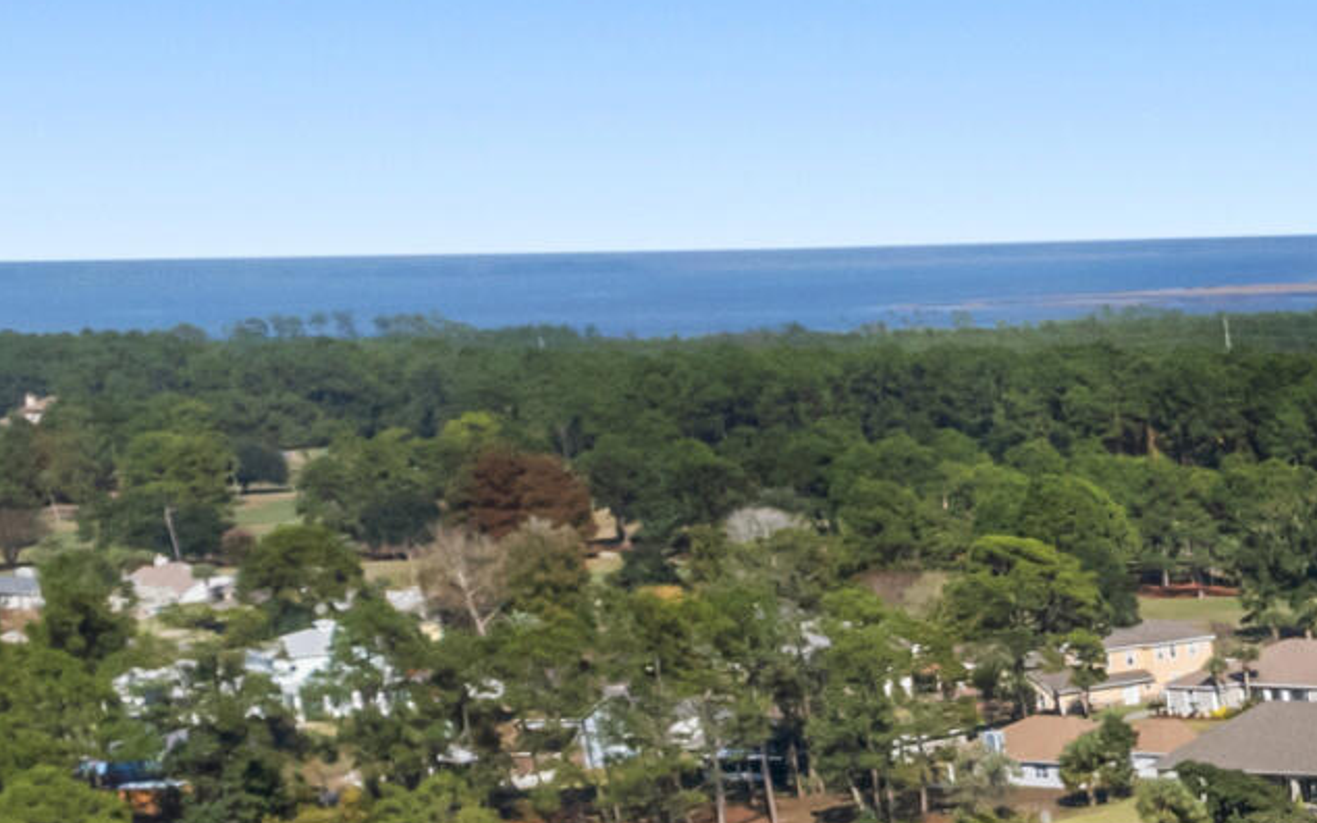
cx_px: 2680
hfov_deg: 15.5
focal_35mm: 106
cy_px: 1532
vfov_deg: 11.4
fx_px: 3804
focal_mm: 8.38
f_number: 2.8
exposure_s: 1/3200
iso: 100
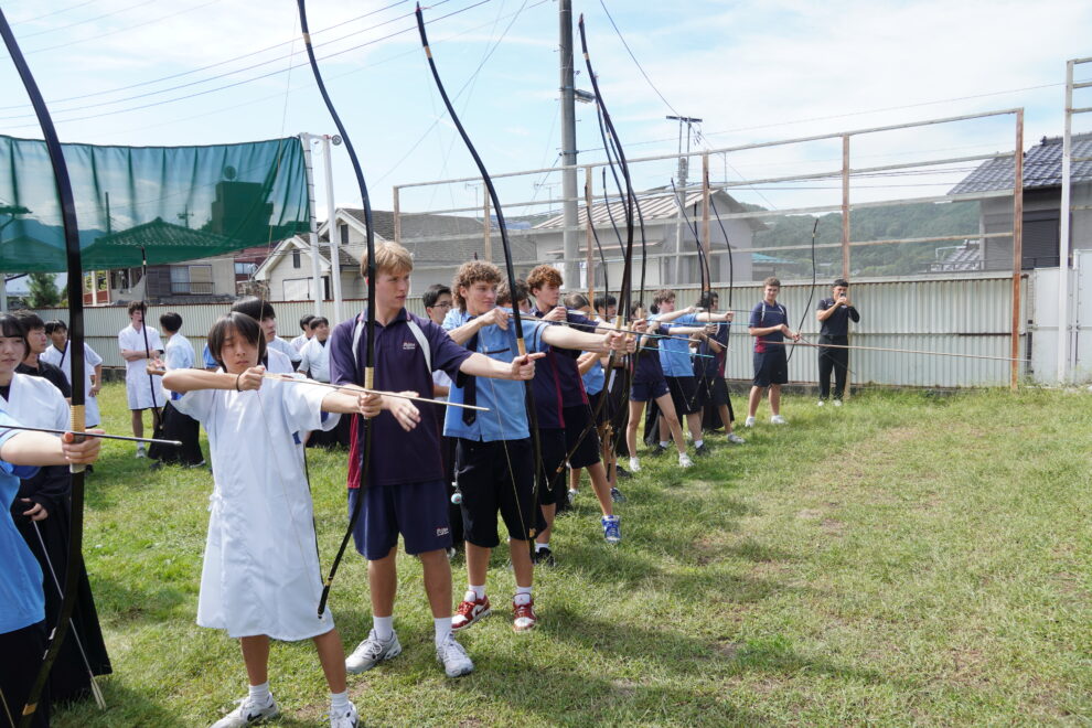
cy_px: 364
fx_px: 819
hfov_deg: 67.4
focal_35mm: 27
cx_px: 546
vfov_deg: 47.9
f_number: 8
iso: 100
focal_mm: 18
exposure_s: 1/125
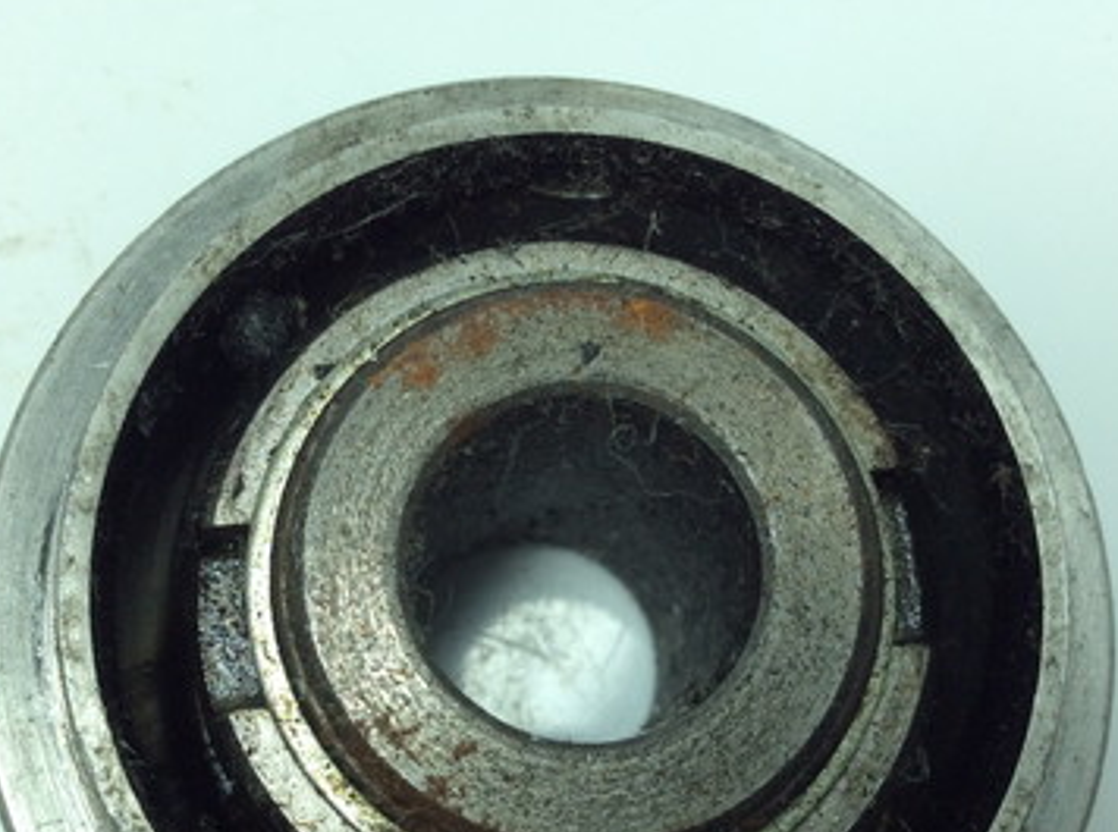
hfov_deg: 35.6
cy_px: 593
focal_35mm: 54
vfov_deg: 26.7
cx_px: 546
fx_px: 1739
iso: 32
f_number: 2.4
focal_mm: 3.3
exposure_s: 1/307
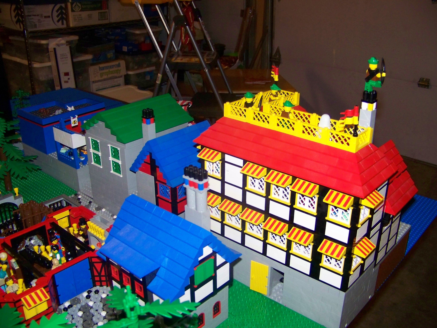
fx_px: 454
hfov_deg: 51.4
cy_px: 164
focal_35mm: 36
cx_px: 218
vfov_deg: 39.7
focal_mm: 5.85
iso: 200
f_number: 2.8
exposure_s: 1/30
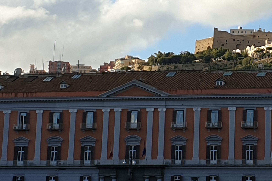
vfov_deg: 24.3
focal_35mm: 55
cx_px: 257
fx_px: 416
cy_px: 42
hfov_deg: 33.8
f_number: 2.4
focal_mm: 4.3
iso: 50
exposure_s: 1/1263
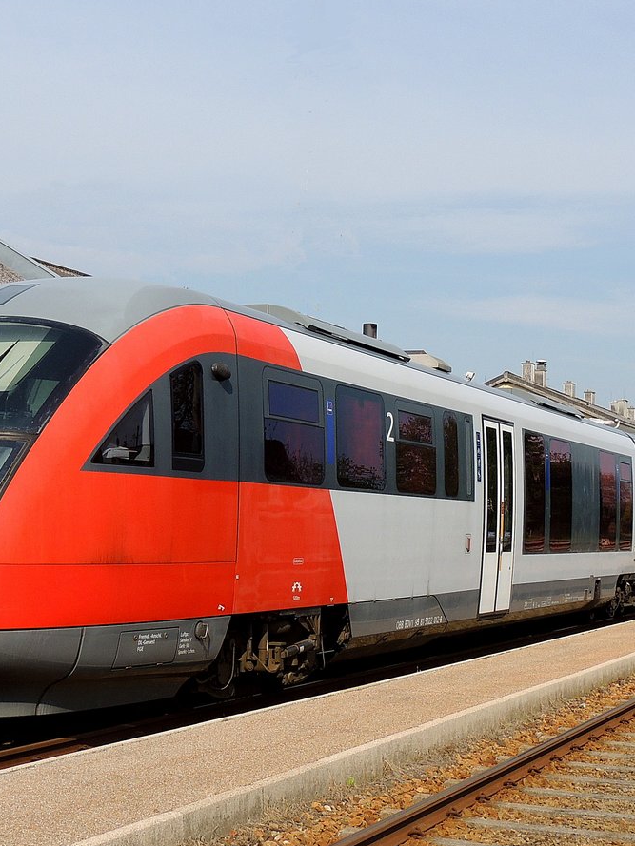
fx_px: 1320
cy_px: 421
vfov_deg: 35.5
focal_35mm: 54
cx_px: 308
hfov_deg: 27.0
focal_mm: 7.1
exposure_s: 1/1250
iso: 100
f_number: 3.3
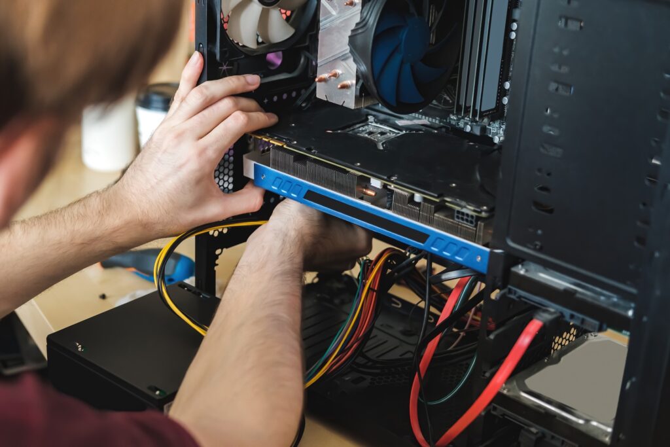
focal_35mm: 53
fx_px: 986
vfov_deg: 25.5
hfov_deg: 37.5
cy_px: 224
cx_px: 335
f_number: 2.8
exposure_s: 1/75
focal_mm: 35
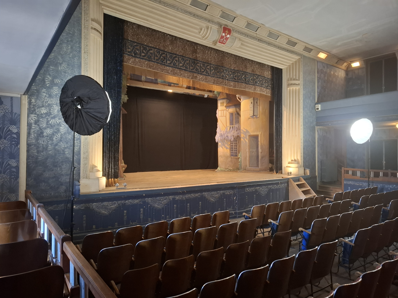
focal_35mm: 23
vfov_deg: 58.9
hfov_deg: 73.9
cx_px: 199
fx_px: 264
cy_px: 149
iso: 640
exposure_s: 1/25
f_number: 1.8
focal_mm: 5.54
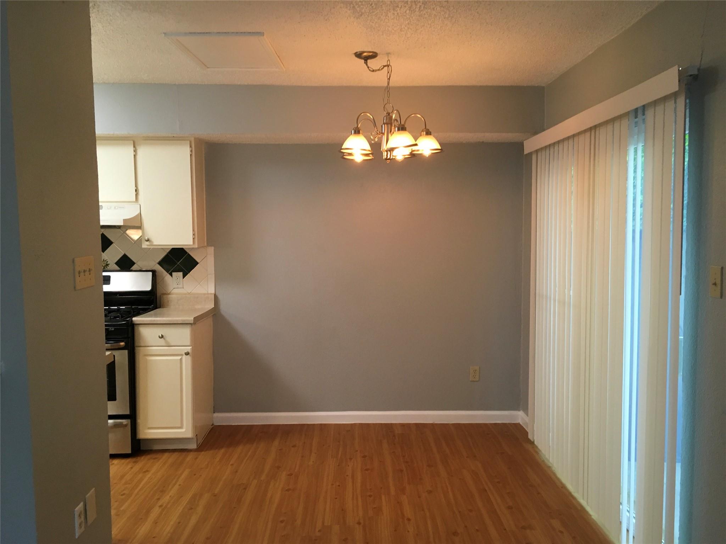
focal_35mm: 29
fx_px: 608
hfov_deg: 61.7
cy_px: 272
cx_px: 363
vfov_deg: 48.2
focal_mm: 4.15
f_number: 2.2
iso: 100
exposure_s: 1/30
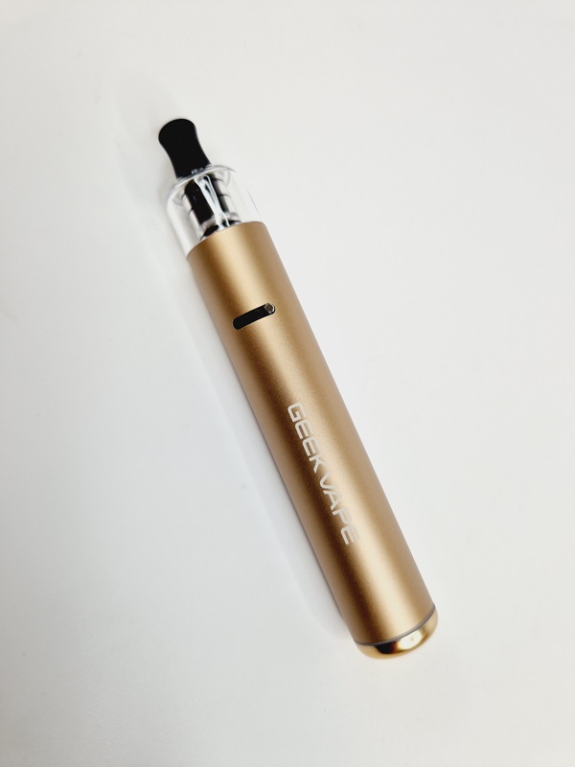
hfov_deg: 58.9
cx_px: 288
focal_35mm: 23
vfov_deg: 73.9
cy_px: 384
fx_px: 509
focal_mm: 5.4
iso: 50
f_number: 1.8
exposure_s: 1/100
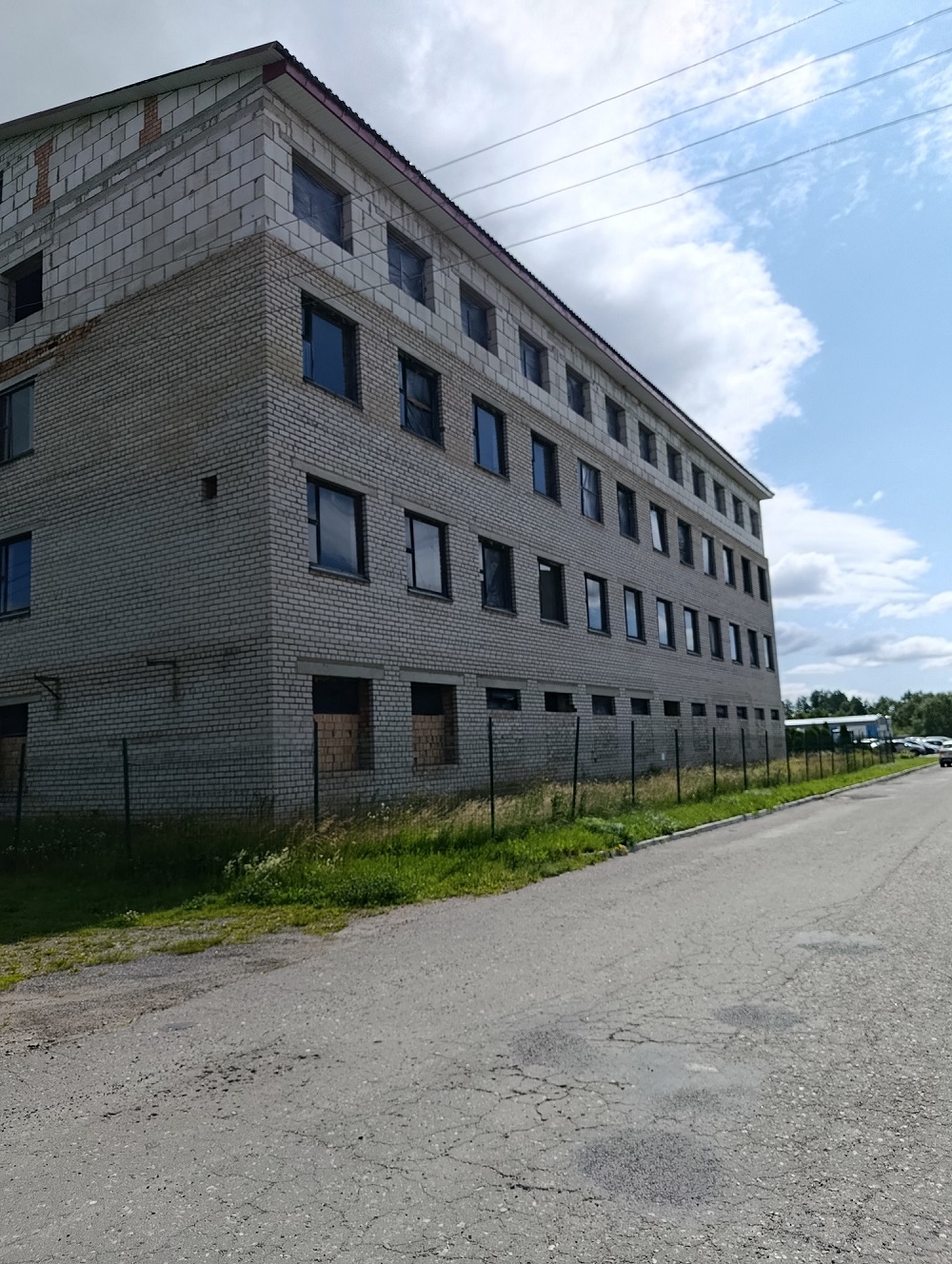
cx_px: 476
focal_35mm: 23
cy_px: 632
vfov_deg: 73.8
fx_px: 841
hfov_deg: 59.0
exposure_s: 1/900
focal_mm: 6.11
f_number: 1.65
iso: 51
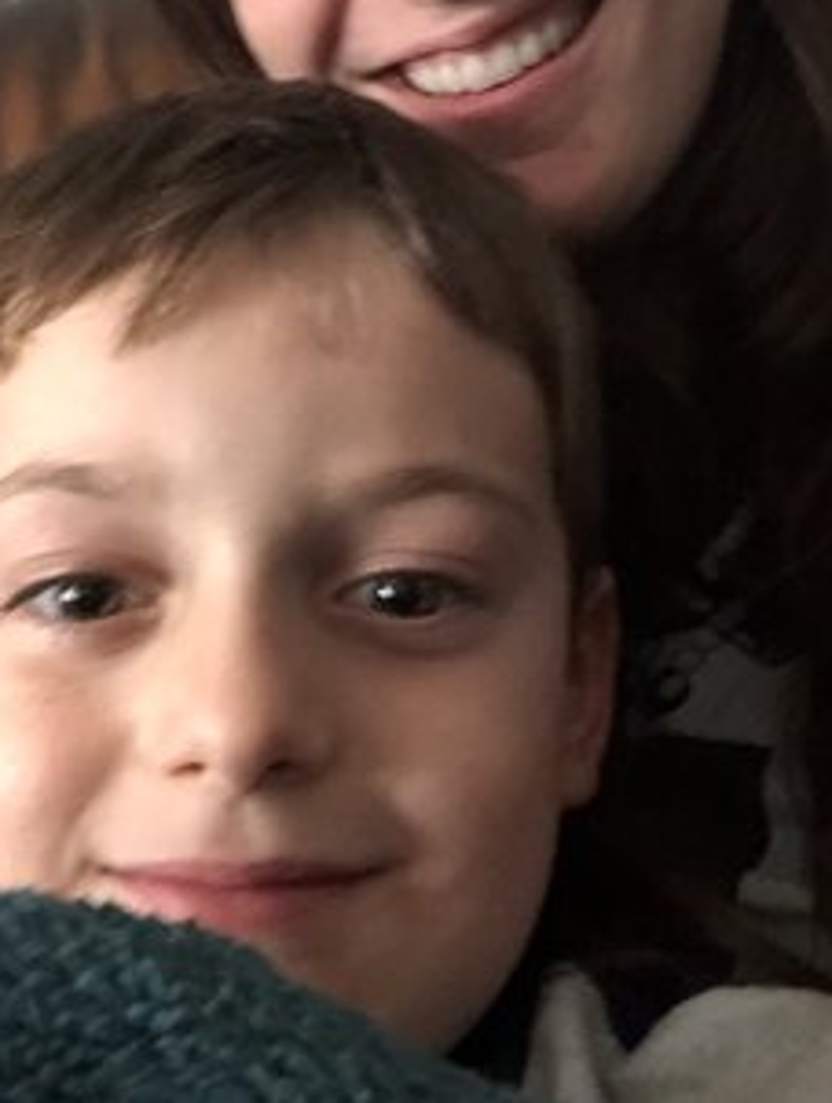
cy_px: 326
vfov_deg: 36.8
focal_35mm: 51
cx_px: 383
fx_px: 1629
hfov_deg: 28.6
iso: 640
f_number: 2.2
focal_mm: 2.87
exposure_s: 1/15
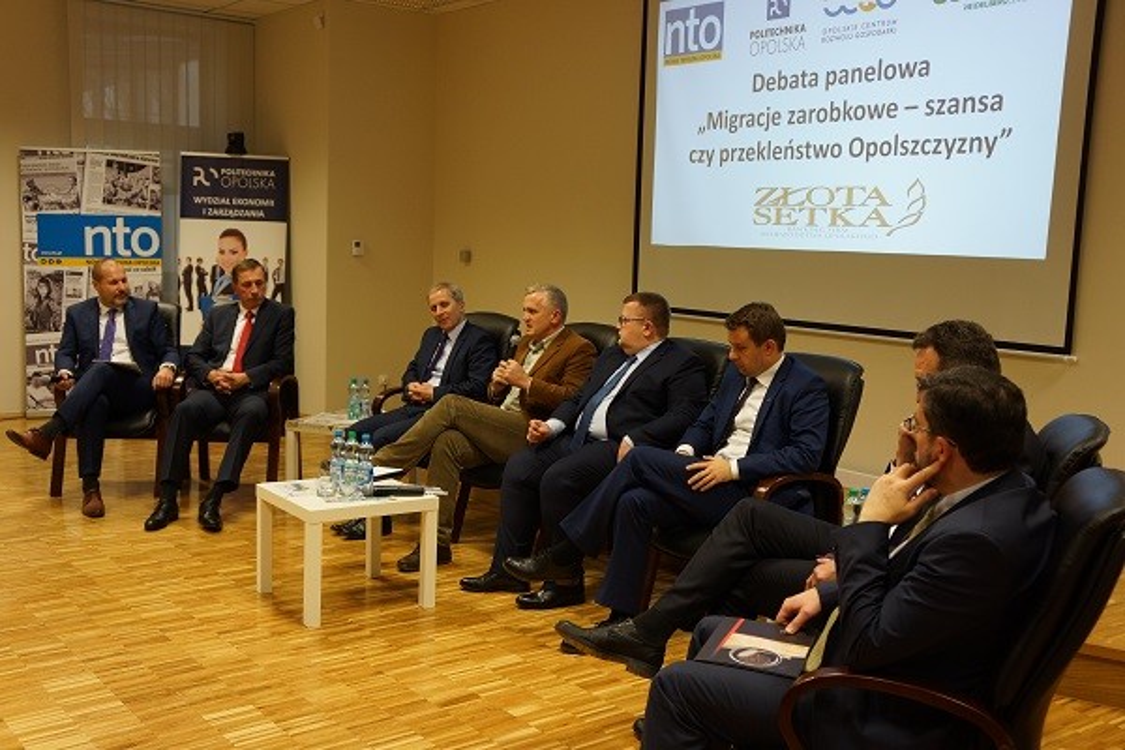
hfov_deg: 53.1
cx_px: 562
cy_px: 375
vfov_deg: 36.9
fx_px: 1125
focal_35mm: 36
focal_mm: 24
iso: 500
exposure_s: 1/60
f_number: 4
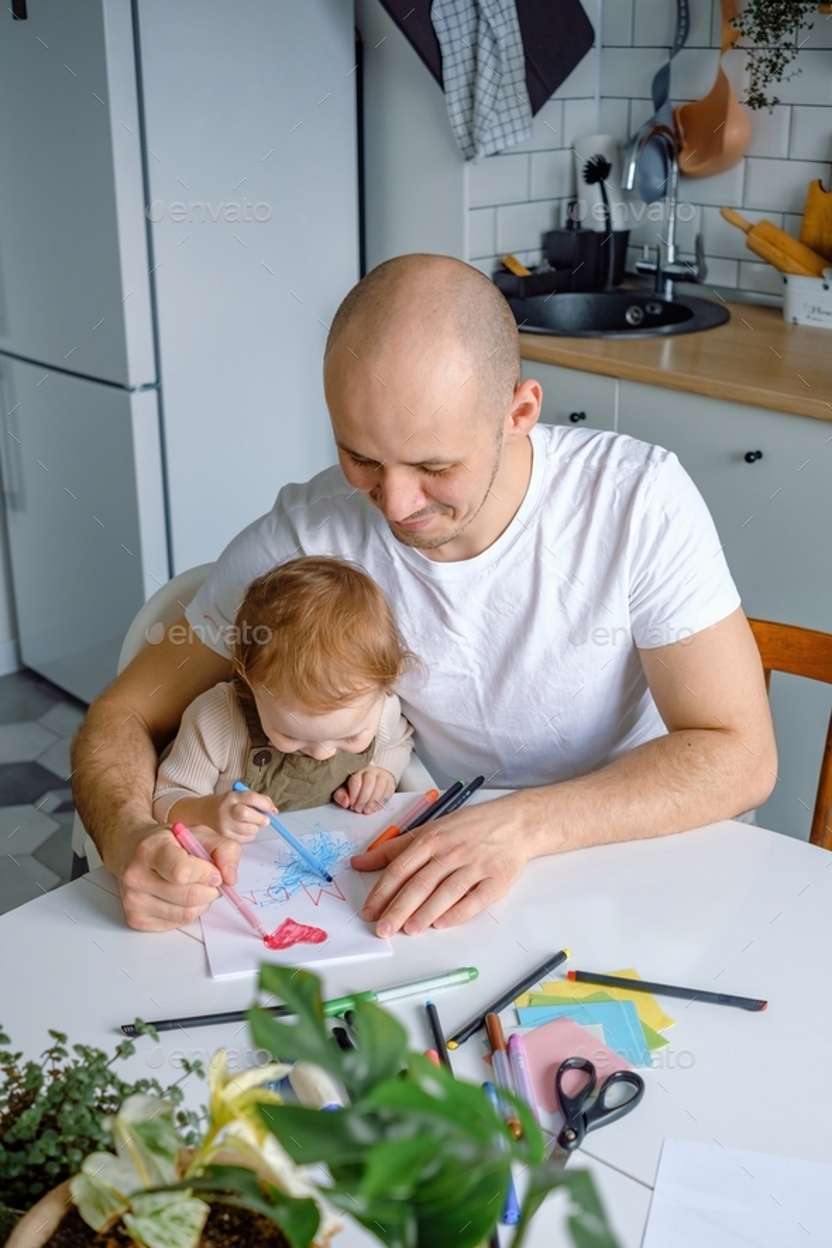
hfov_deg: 32.6
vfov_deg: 47.4
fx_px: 1421
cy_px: 624
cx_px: 416
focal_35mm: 41
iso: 160
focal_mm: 27
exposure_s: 1/250
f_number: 3.6
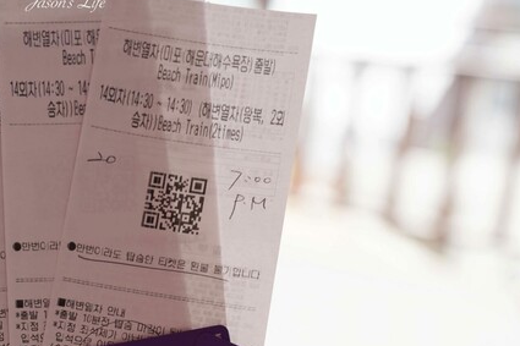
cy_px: 307
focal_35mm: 88
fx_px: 1271
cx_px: 66
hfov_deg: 22.6
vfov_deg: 15.4
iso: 100
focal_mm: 44
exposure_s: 1/100
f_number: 3.5
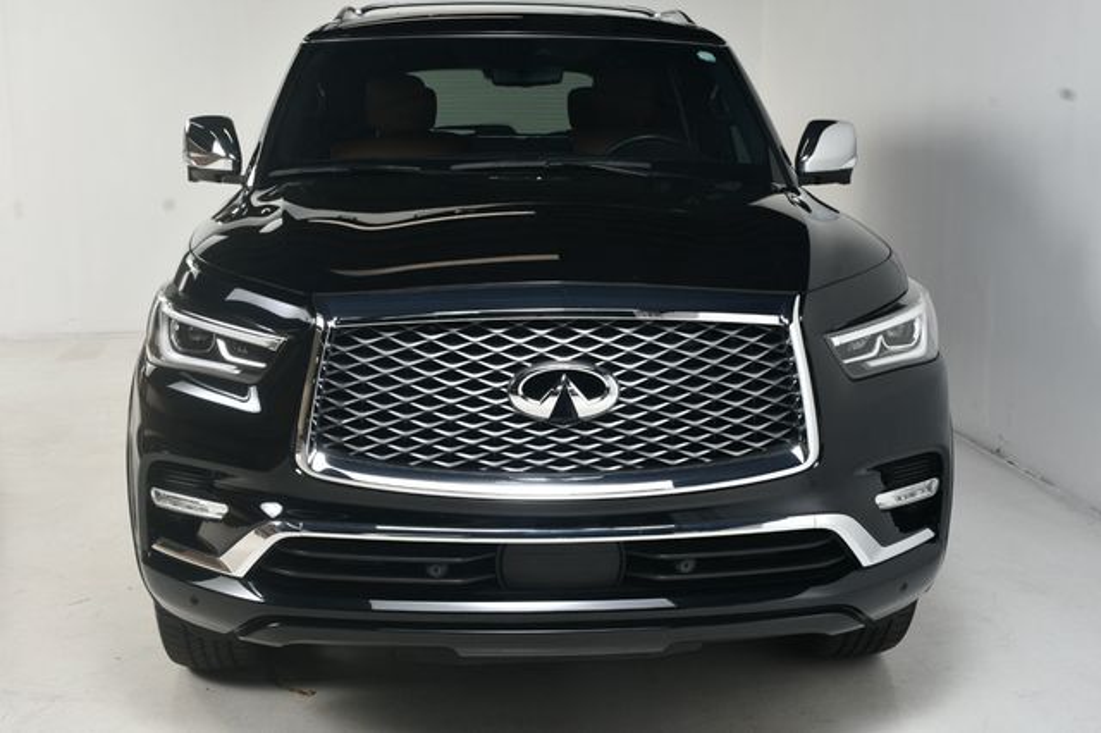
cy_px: 366
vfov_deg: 29.8
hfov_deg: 43.6
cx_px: 550
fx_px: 1375
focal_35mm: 45
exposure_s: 1/160
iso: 100
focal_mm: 30
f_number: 11
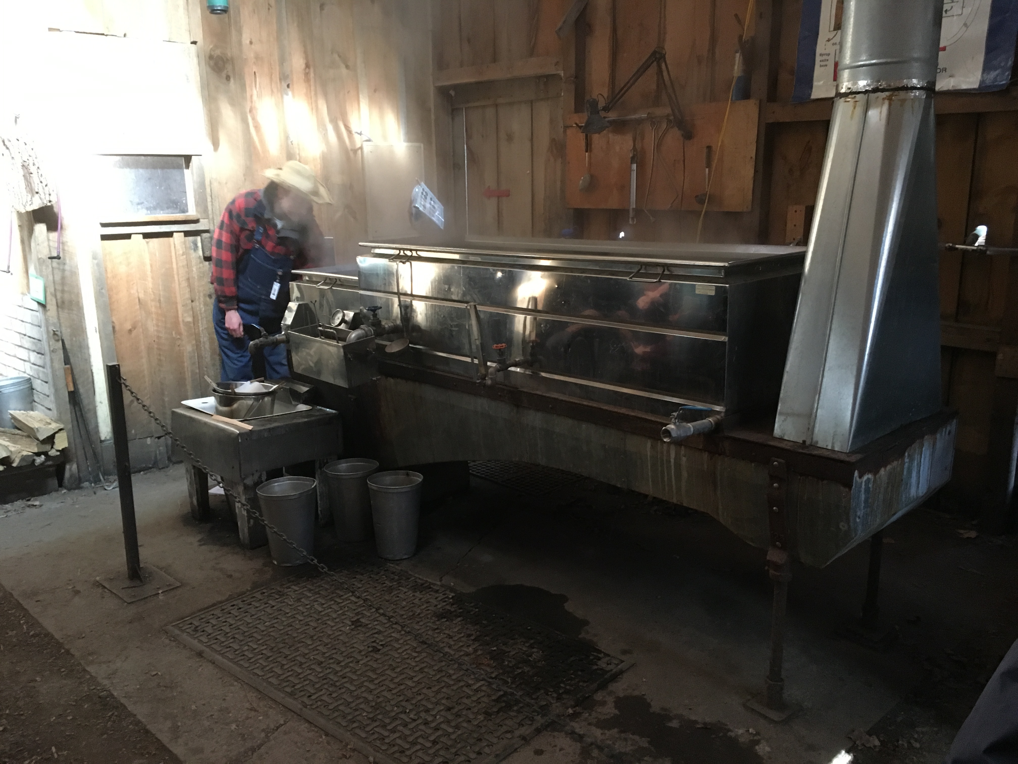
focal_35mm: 29
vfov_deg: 48.2
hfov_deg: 61.7
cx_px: 509
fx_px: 853
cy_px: 382
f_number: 2.2
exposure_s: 1/15
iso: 200
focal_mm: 4.15
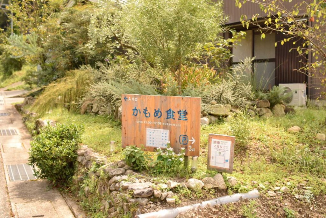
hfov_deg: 43.6
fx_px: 408
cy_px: 109
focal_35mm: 45
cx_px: 163
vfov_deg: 29.9
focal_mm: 30
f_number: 4
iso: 320
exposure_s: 1/1250
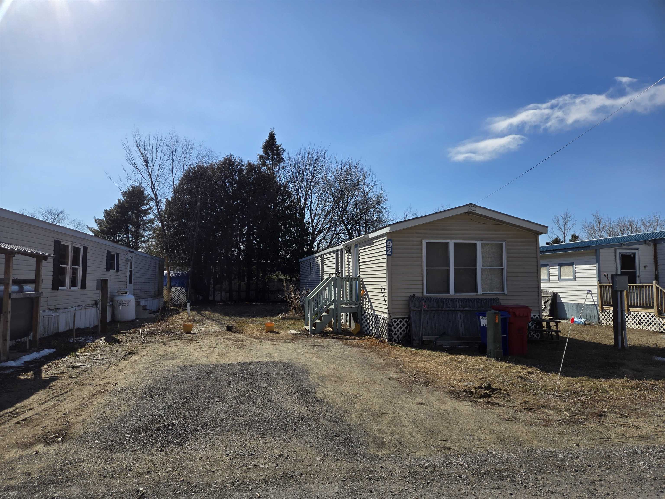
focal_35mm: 23
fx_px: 442
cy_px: 250
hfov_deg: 73.9
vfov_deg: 58.9
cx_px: 332
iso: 25
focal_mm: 5.4
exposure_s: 1/2882
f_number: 1.8
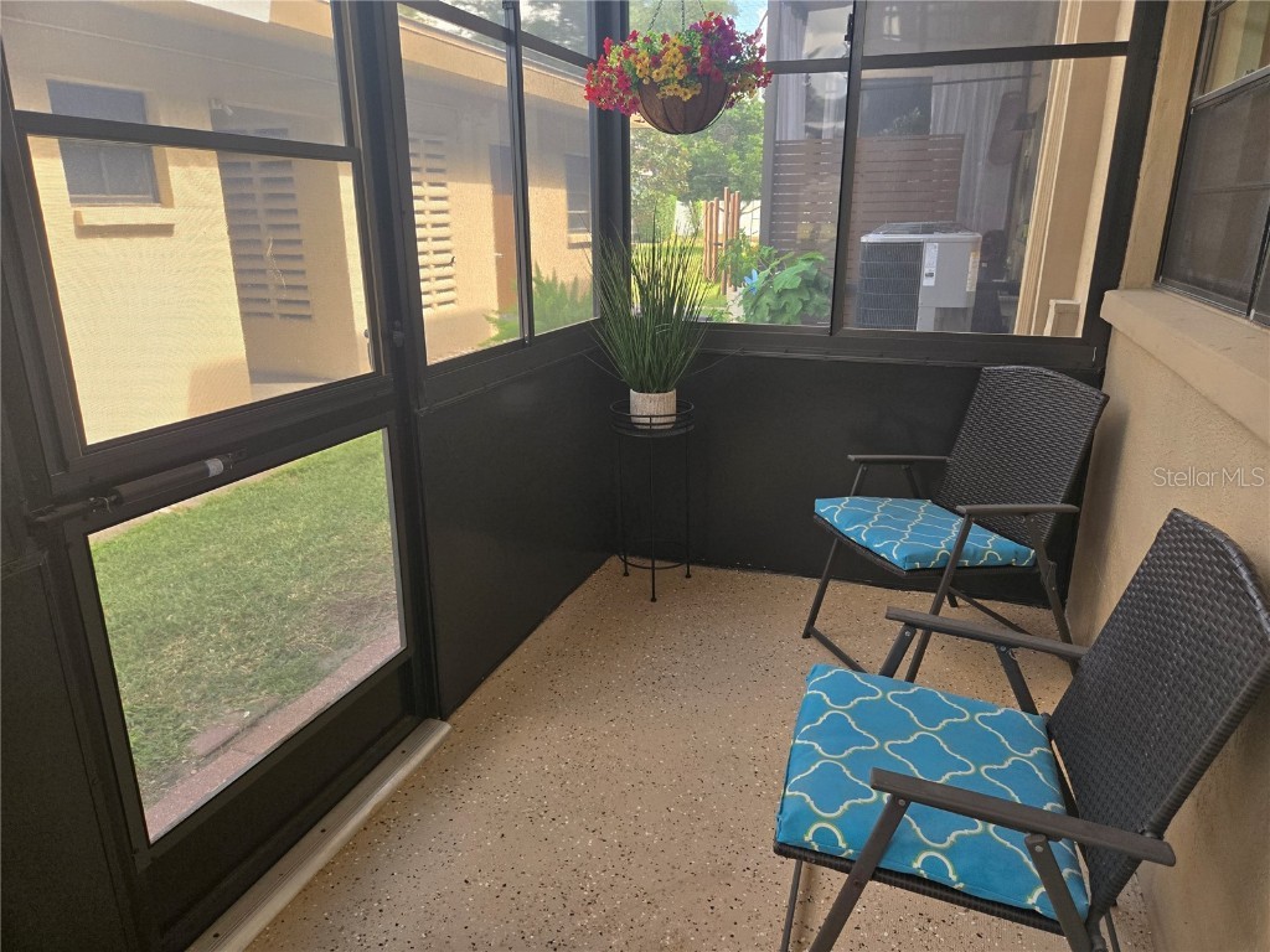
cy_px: 476
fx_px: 844
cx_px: 635
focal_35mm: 23
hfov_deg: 73.9
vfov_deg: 58.9
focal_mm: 5.4
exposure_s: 1/120
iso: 160
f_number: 1.8
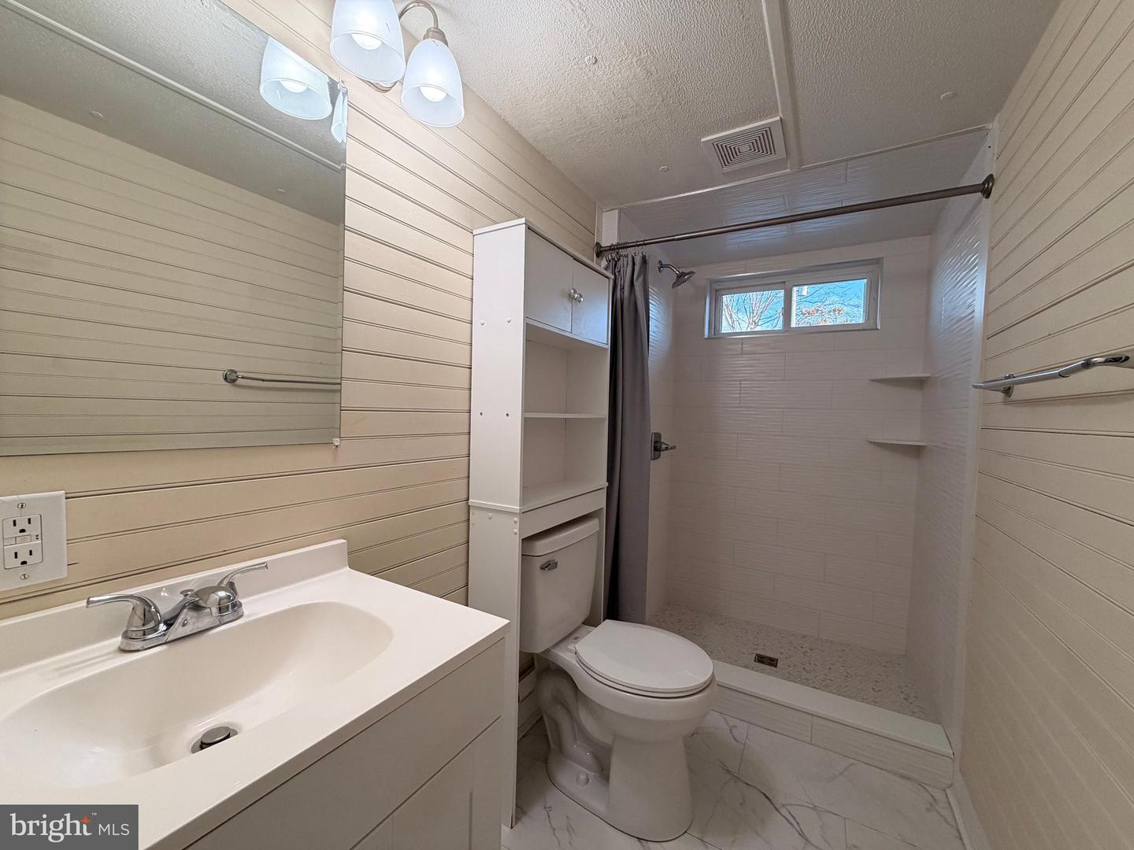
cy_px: 425
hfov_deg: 102.1
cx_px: 567
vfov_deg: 85.7
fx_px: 459
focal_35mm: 14
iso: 160
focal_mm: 2.22
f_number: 2.2
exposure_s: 1/120
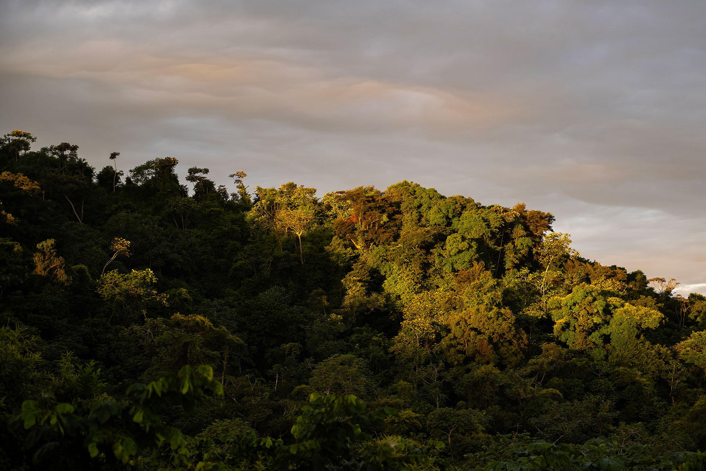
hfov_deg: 28.8
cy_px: 236
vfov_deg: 19.5
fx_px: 1373
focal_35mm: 70
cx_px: 353
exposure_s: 1/250
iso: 400
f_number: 4
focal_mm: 70
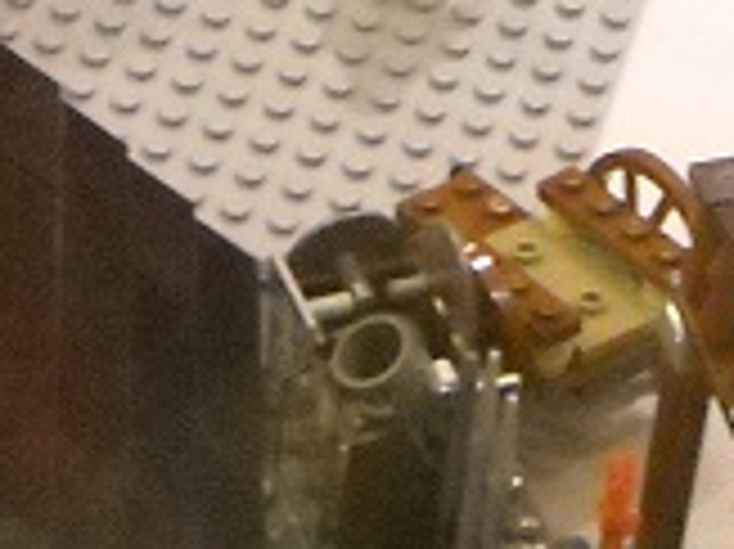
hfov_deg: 9.8
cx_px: 635
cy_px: -738
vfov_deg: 7.0
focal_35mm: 201
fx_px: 4259
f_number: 3.1
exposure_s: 1/42
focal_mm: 6.72
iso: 800
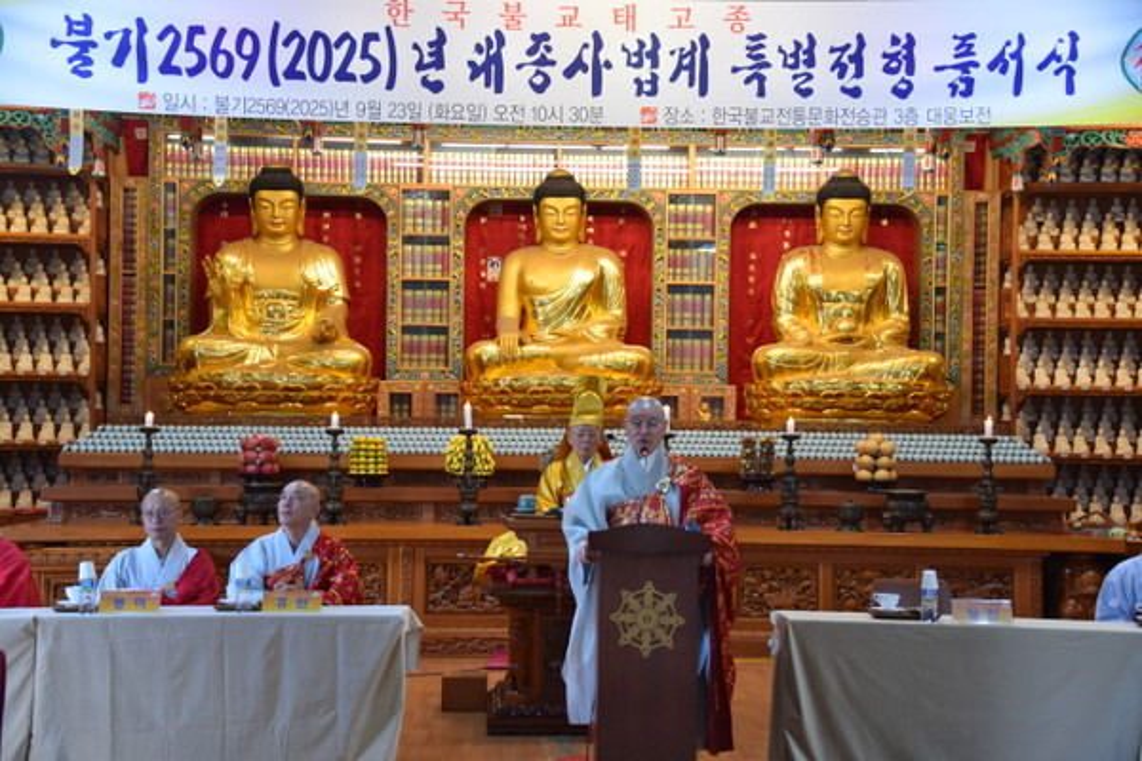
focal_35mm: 62
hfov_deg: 32.4
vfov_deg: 21.9
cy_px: 380
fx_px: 1967
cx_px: 571
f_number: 4.8
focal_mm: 62
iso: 1600
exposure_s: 1/60
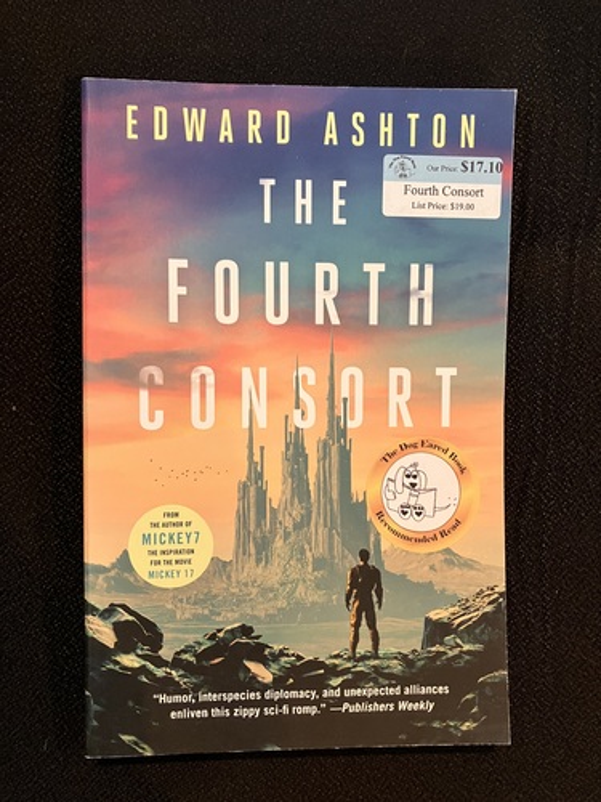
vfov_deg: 63.4
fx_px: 648
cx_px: 300
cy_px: 401
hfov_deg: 49.7
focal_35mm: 28
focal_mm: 3.99
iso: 400
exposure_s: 1/40
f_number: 1.8
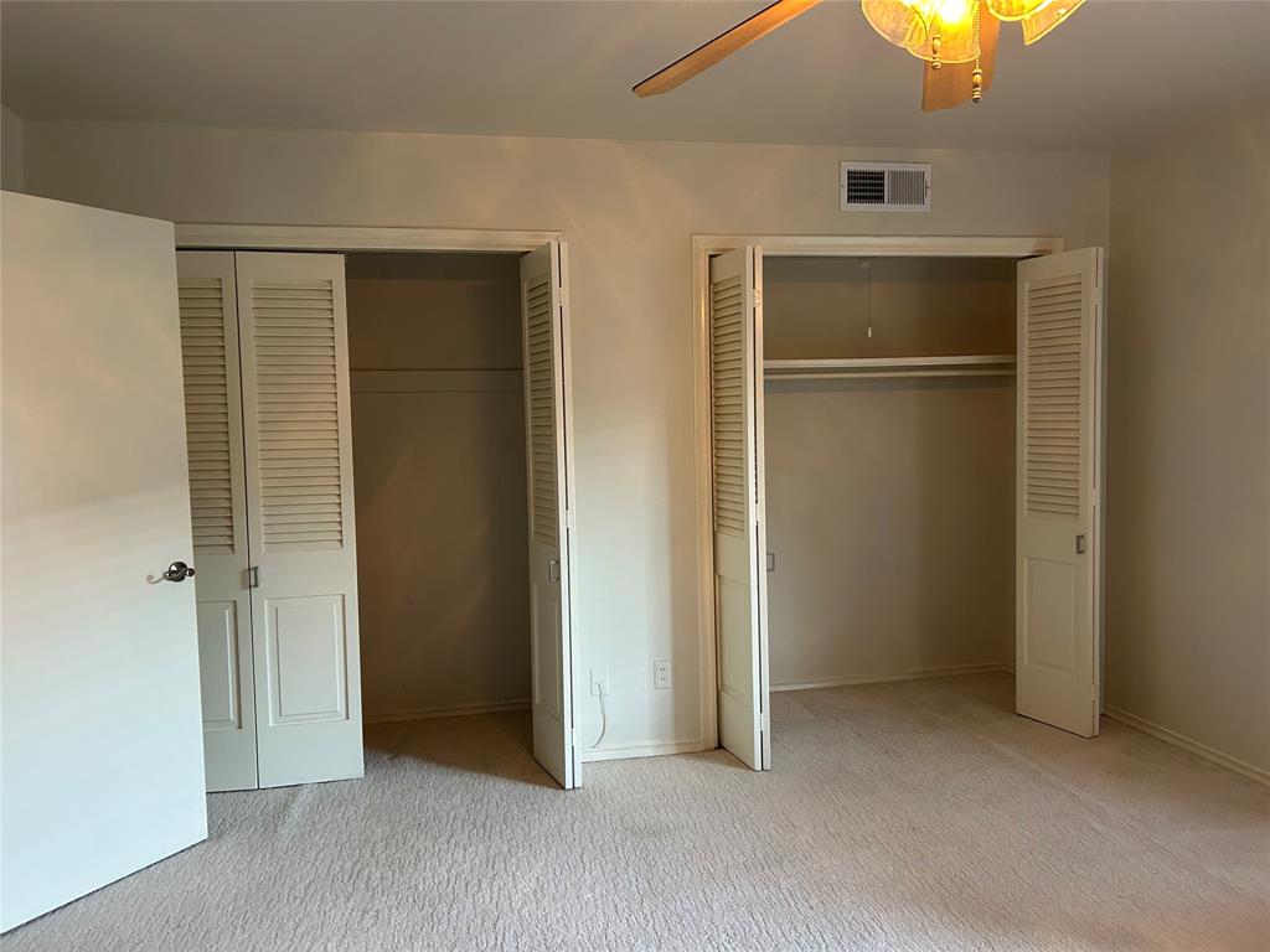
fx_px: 954
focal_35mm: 26
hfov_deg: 67.3
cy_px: 476
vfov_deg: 53.1
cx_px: 635
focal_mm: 5.7
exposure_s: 1/60
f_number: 1.5
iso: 250
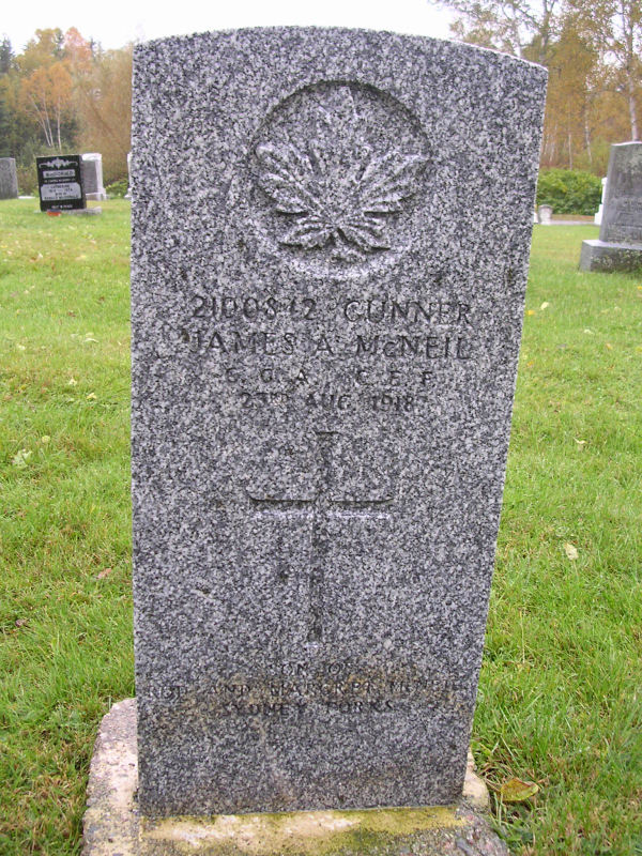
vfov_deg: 49.0
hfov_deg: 37.7
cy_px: 428
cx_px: 321
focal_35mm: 38
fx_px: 940
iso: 100
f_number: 2.8
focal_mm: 5.8
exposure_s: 1/54.5
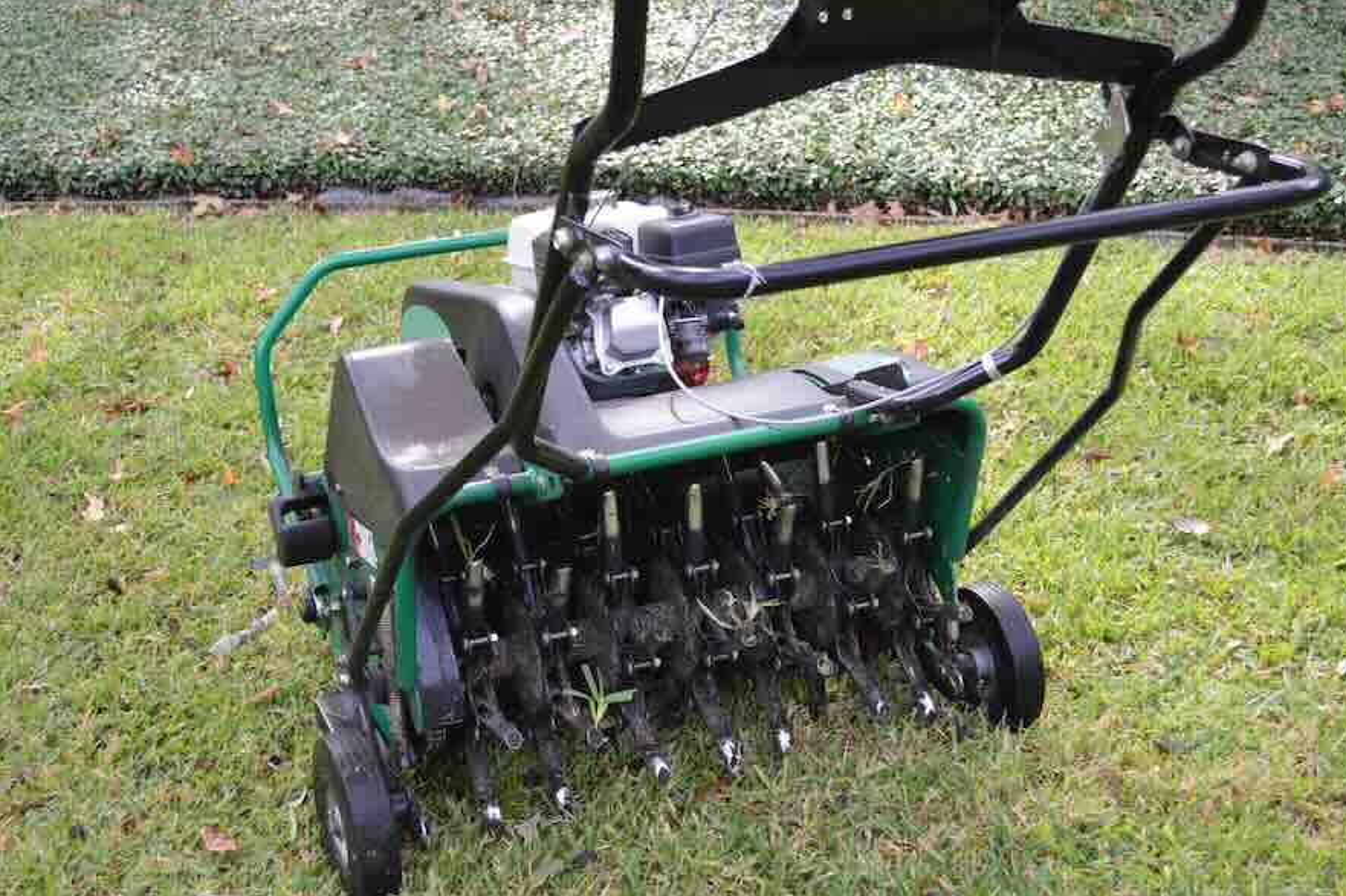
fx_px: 1832
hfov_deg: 40.3
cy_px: 452
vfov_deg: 27.5
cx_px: 686
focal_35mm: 49
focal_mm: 32
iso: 400
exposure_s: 1/125
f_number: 5.6
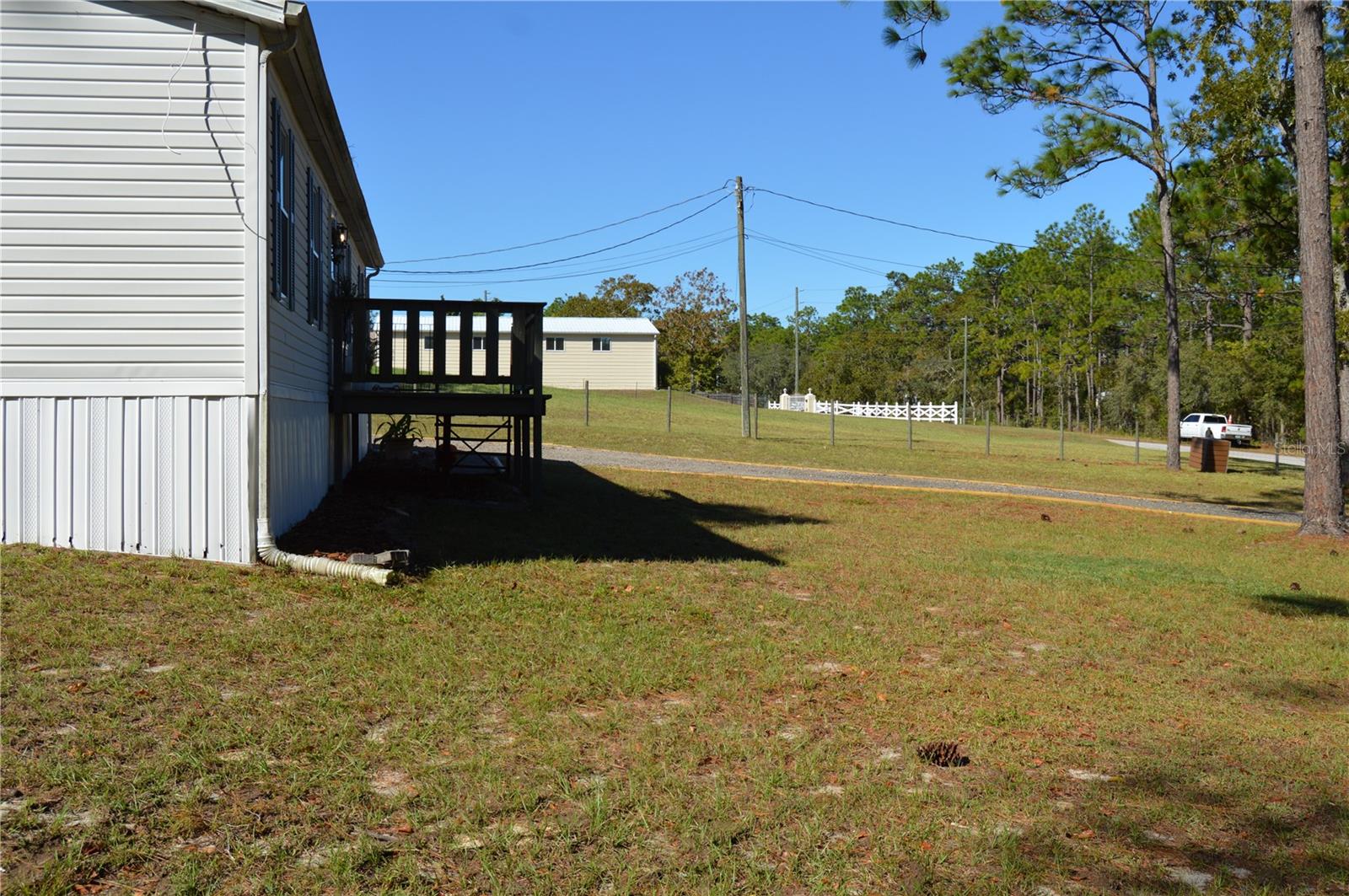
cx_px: 674
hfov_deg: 53.2
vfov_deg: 36.8
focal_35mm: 36
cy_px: 448
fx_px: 1347
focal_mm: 24
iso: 100
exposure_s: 1/320
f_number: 9
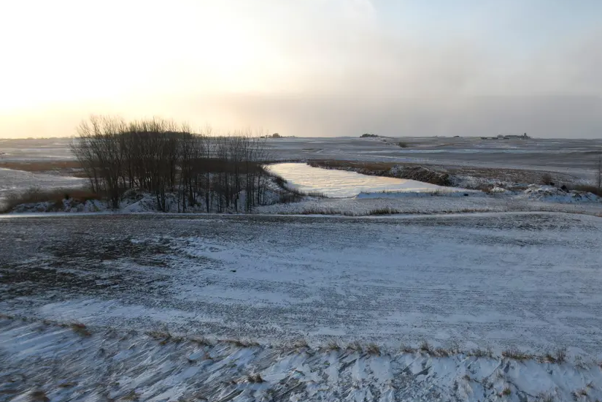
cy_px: 287
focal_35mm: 32
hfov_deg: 58.4
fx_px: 535
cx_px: 353
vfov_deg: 40.3
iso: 100
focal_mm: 8.38
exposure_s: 1/1250
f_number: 2.8
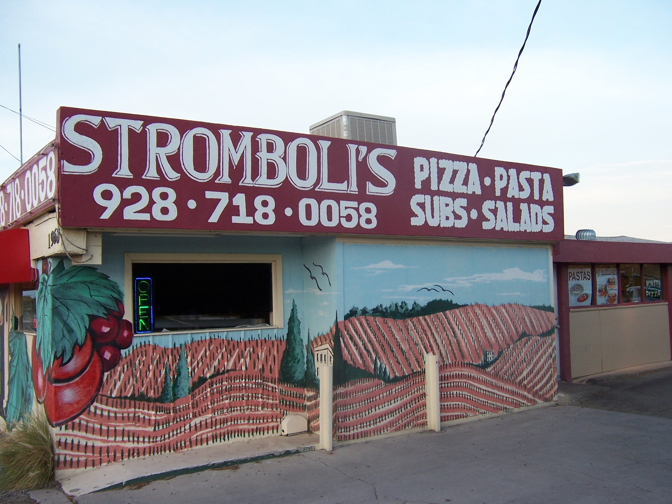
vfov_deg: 42.9
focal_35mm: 33
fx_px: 641
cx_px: 336
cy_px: 252
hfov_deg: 55.4
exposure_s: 1/60
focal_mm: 5.5
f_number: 3.4
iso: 80
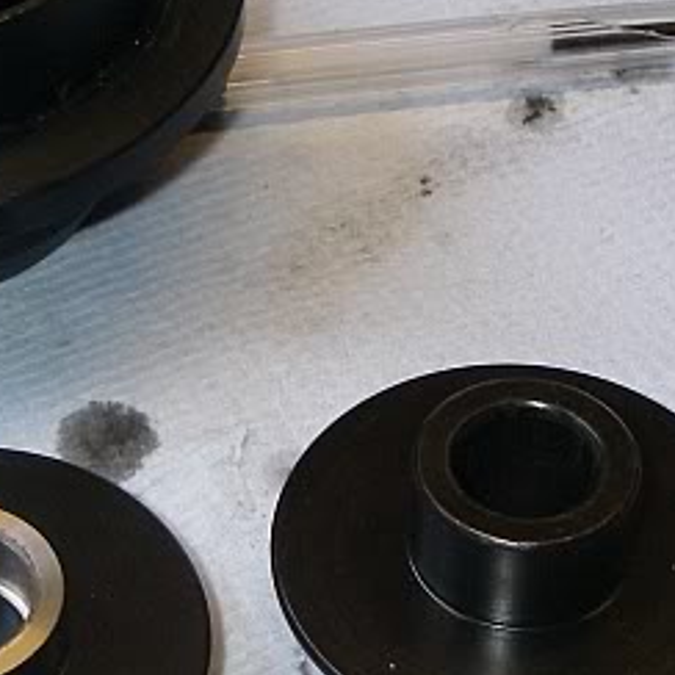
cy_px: 456
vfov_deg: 15.8
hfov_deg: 15.8
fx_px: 2427
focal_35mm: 110
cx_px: 224
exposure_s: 1/40
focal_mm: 6.3
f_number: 3.3
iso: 200
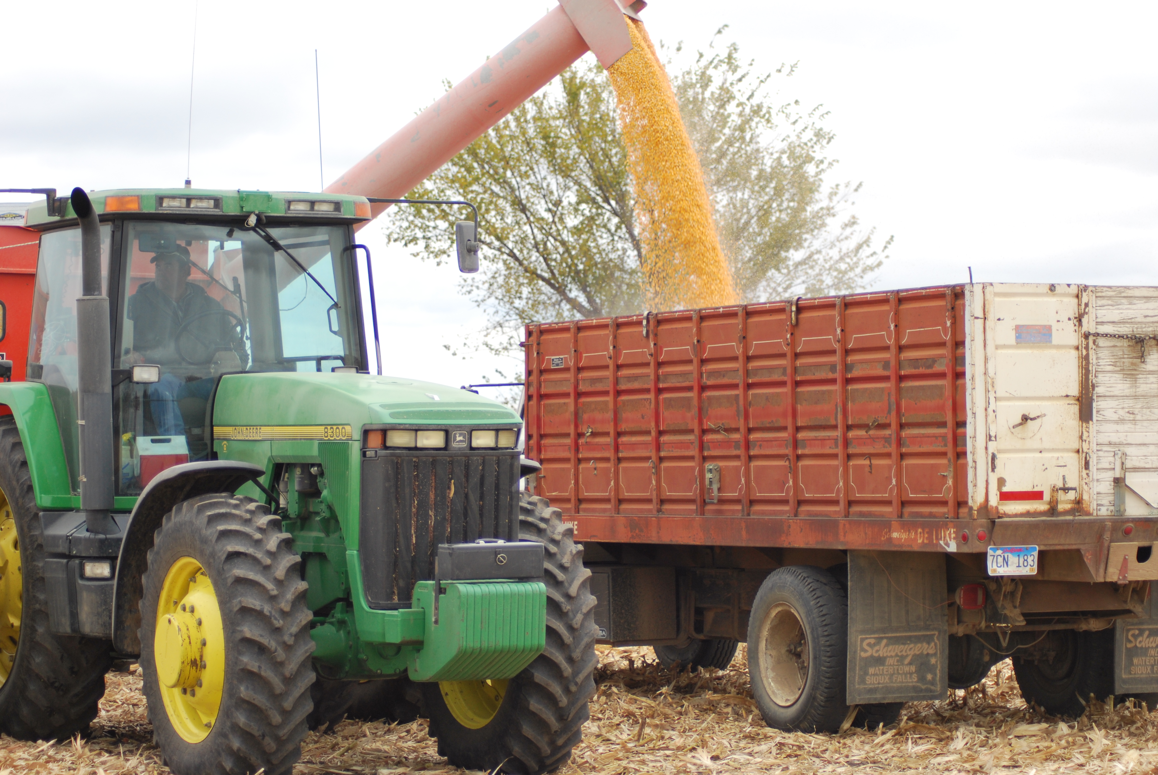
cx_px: 579
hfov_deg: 19.4
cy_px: 388
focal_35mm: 105
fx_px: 3382
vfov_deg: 13.1
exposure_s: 1/320
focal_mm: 70
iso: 200
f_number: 4.5
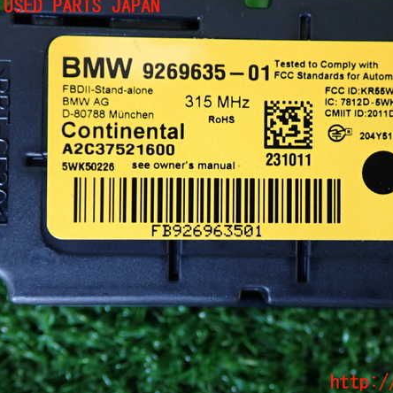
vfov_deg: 34.7
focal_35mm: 49
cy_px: 195
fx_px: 629
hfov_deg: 34.3
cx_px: 265
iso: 200
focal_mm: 7.31
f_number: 2.8
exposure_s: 1/40
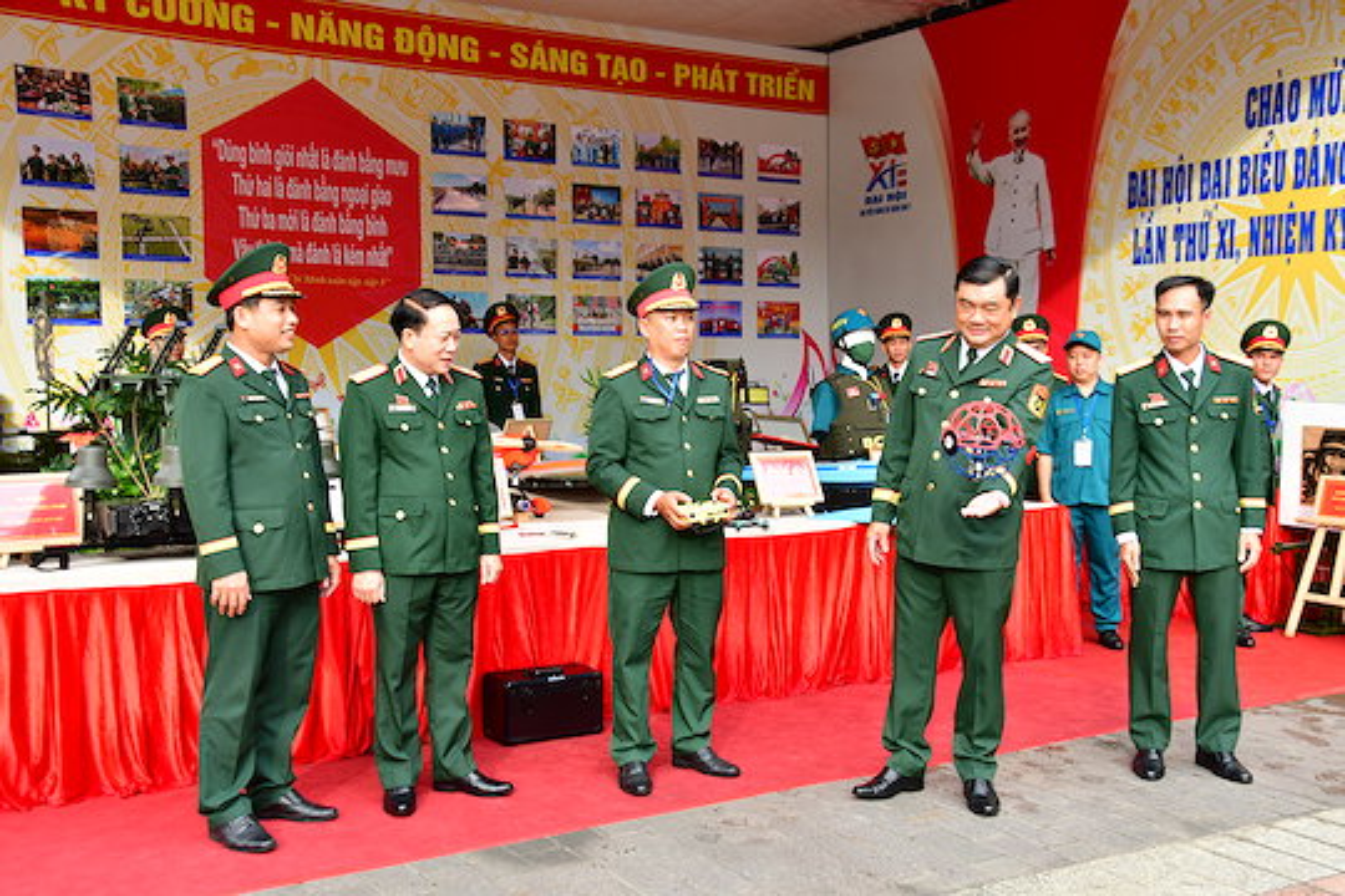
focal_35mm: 39
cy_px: 448
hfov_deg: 49.6
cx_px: 672
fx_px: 1457
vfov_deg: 34.2
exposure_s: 1/160
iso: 400
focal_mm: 26
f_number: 6.3
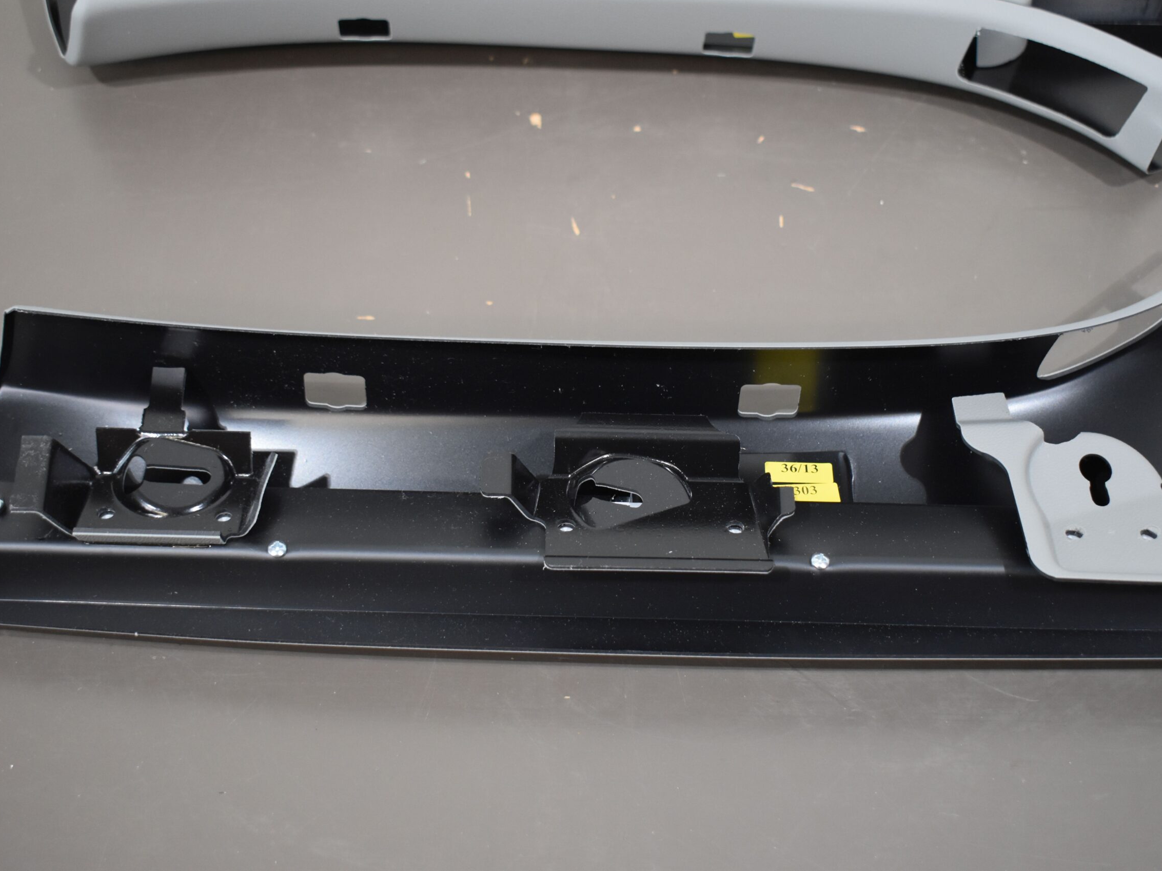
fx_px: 1696
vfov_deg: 28.8
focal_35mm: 51
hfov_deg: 37.8
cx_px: 627
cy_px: 434
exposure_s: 1/125
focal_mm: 31
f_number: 4.2
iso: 1100
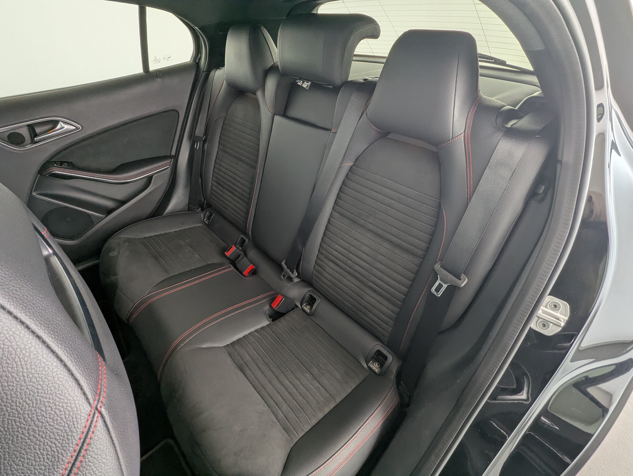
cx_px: 316
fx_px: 293
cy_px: 238
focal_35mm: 16
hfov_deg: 94.4
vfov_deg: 78.2
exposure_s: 1/23.8
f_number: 2.2
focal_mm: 2.35
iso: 47
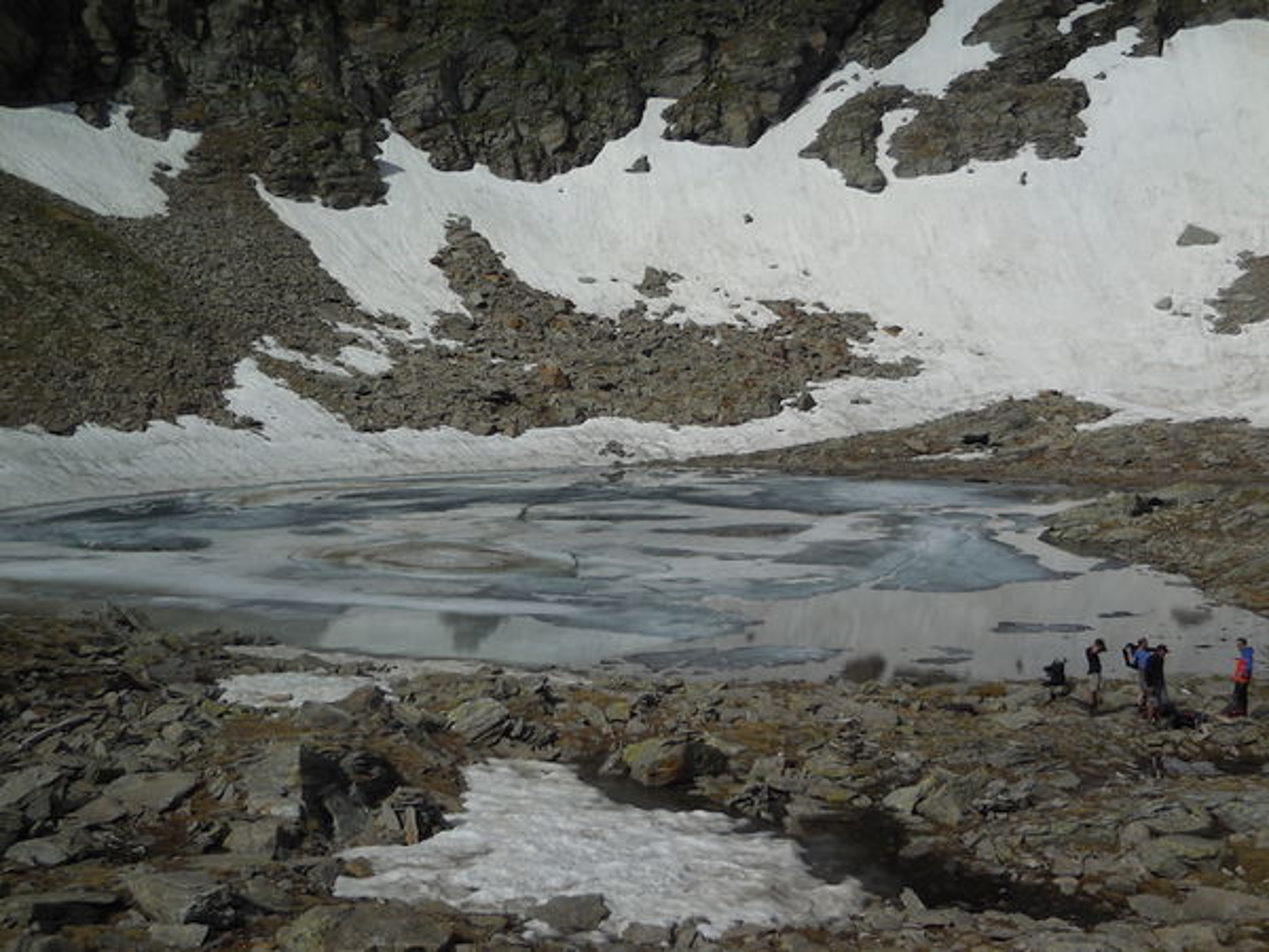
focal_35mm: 39
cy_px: 476
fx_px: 1430
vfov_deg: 36.8
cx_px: 634
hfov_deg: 47.9
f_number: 7.8
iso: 125
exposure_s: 1/1250
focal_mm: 7
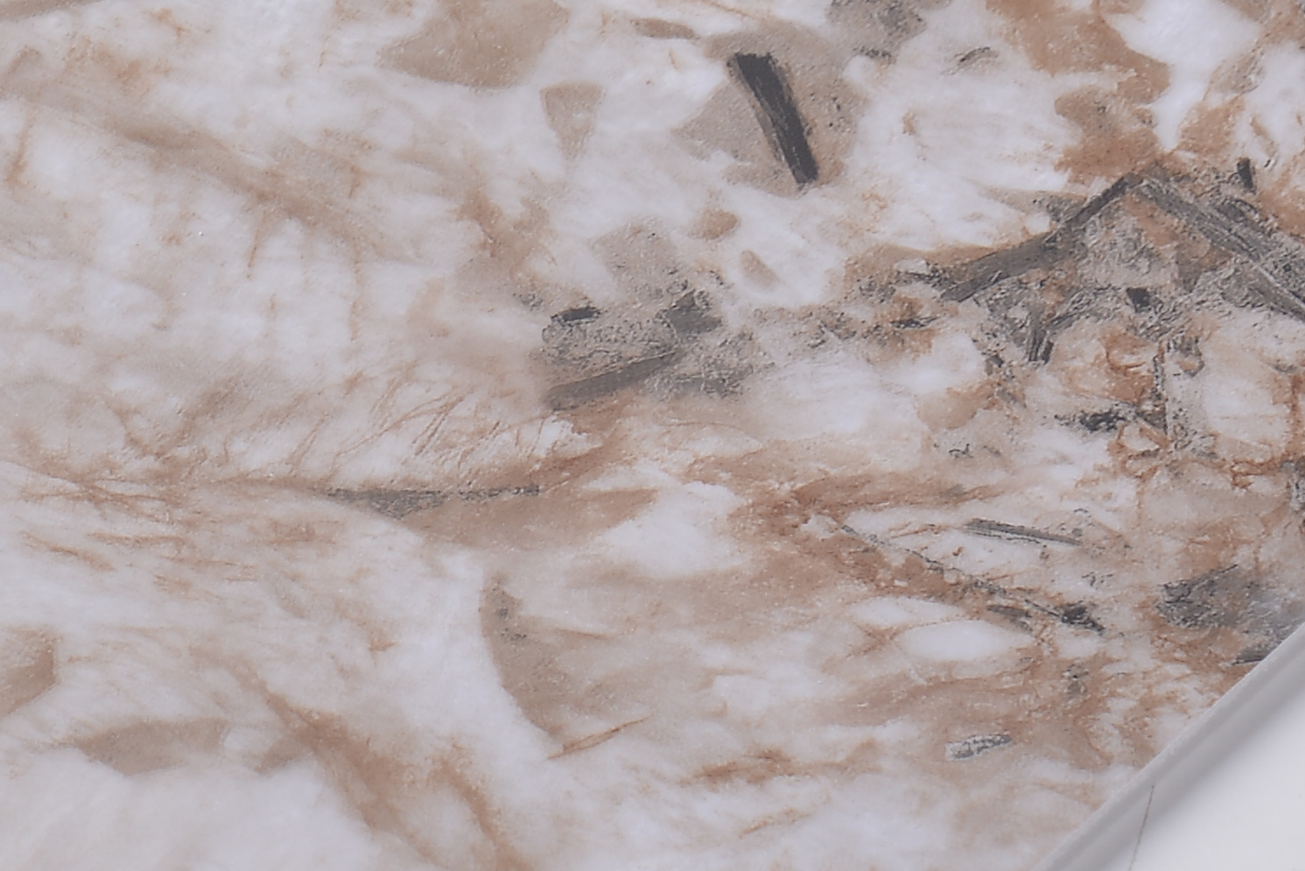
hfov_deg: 4.5
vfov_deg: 3.0
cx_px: -154
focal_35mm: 452
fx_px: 16389
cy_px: 385
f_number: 11
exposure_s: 1/125
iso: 200
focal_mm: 112
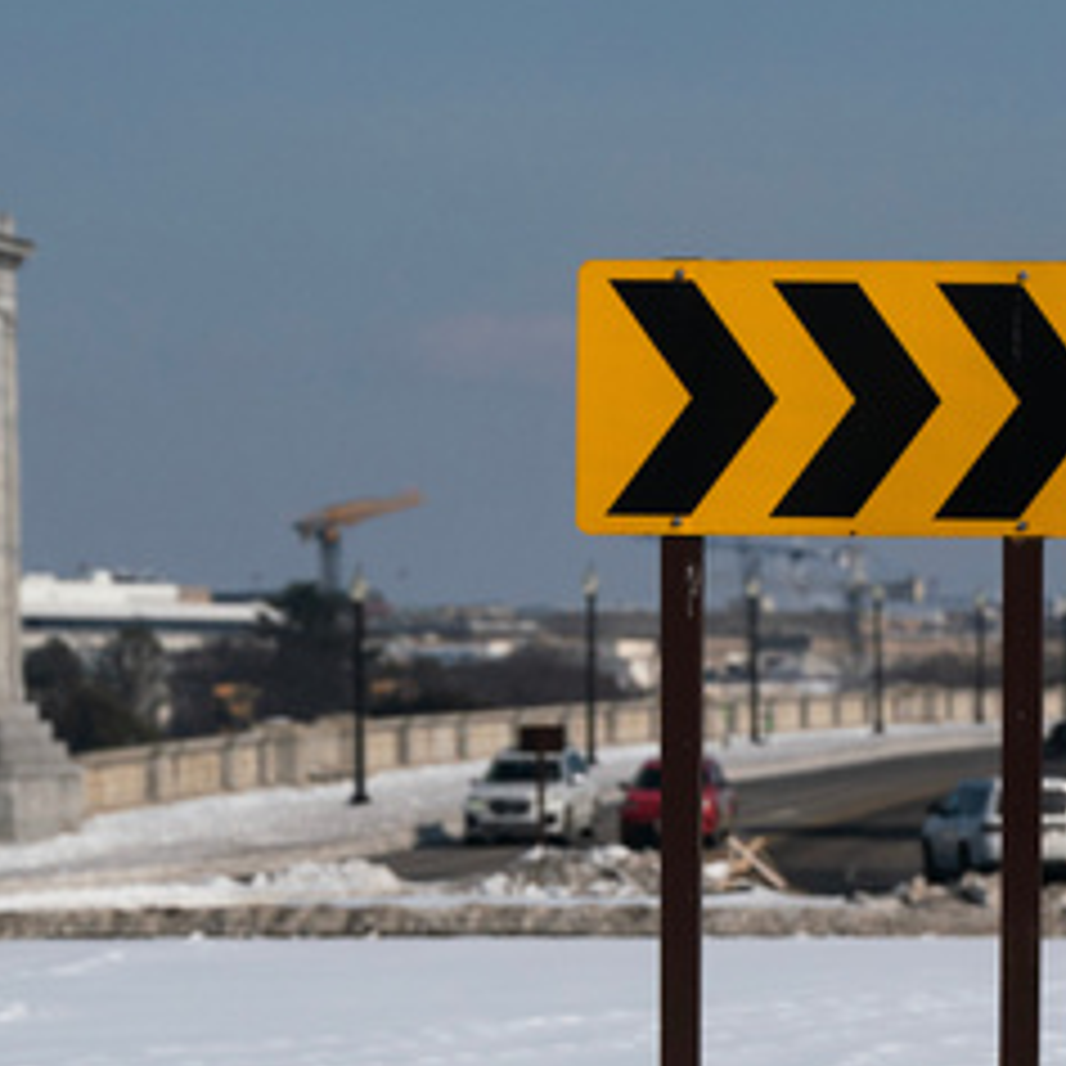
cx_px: 814
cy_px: 897
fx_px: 8954
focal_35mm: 257
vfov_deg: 6.8
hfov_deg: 6.8
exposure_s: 1/32000
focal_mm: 70
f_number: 2.5
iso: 320
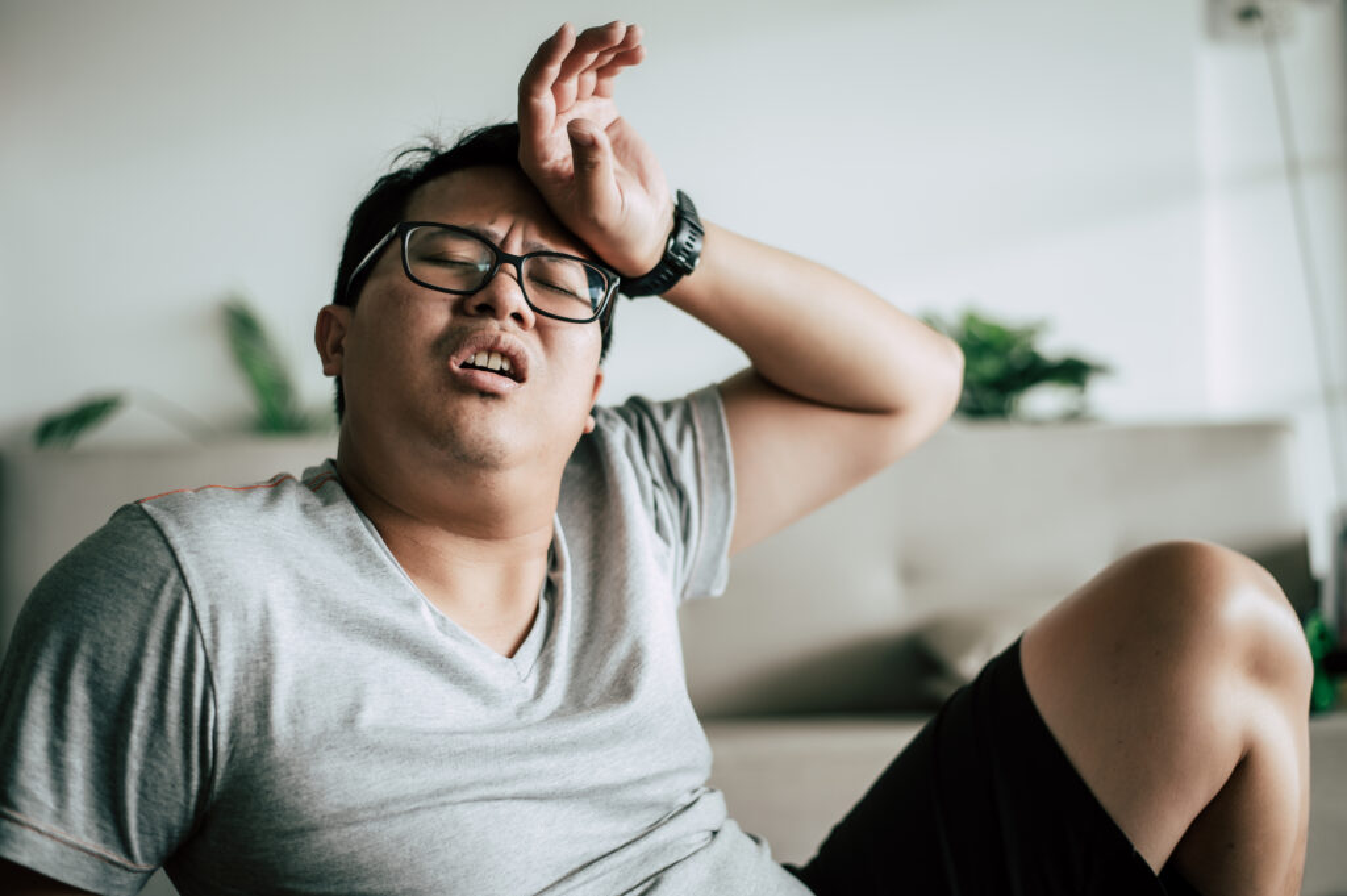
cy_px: 448
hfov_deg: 39.6
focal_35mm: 50
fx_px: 1869
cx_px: 674
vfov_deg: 26.9
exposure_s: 1/100
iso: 100
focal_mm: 50
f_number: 2
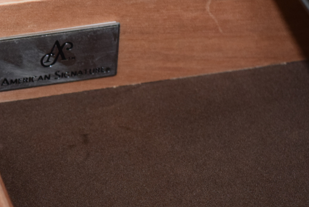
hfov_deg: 10.6
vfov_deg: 7.1
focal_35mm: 193
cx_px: 61
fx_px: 1659
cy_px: 31
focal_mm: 55
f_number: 5.6
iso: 1600
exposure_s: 1/60
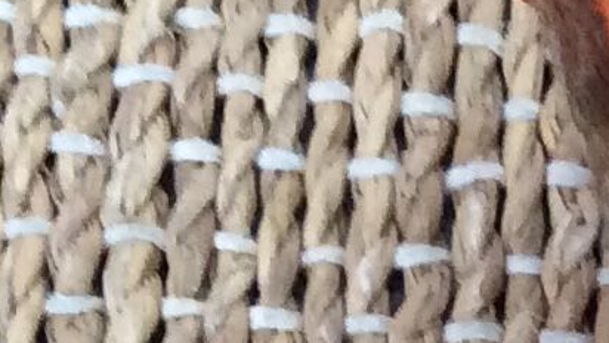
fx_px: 3537
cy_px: 643
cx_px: 992
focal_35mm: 219
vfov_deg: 5.5
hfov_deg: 9.5
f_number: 2.4
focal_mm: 3.3
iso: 200
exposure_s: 1/25
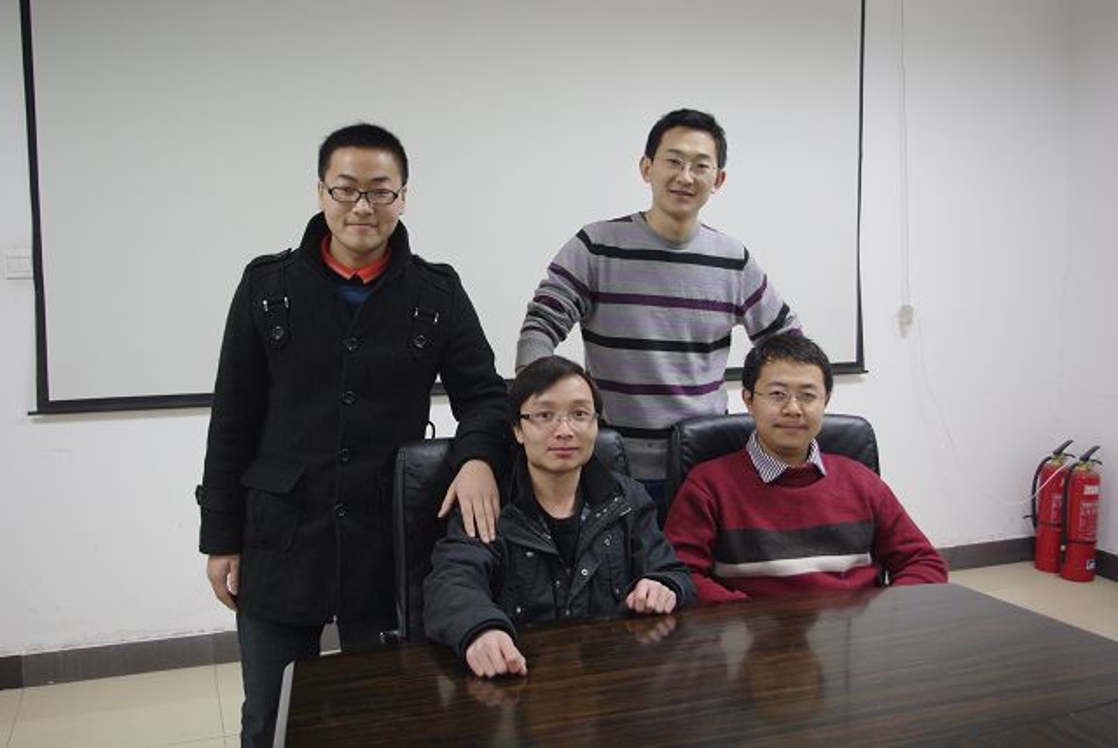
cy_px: 374
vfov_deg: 36.9
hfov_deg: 53.1
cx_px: 559
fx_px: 1119
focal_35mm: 36
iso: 800
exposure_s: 1/10
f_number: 4
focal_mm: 24.38
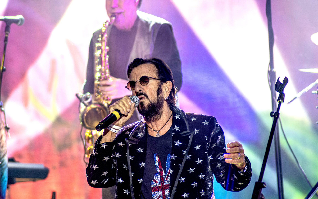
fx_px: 2955
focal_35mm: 341
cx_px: 164
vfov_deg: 3.9
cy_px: 109
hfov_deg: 6.2
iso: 1600
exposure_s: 1/200
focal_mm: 300
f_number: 5.6
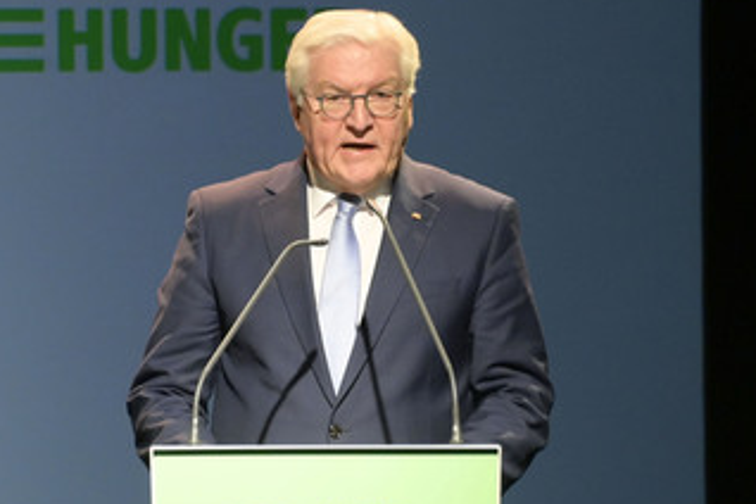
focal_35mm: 425
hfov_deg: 4.9
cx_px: 358
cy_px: 264
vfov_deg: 3.2
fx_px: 8924
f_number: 6.3
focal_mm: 300
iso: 6400
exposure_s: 1/400
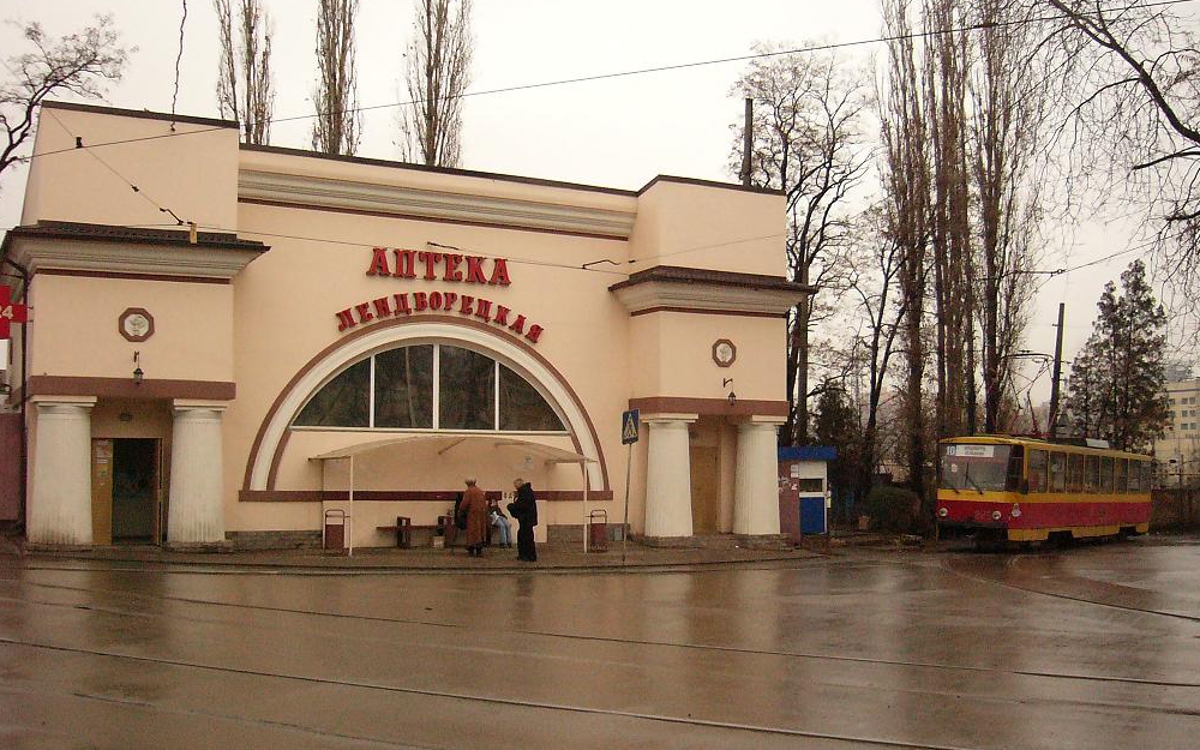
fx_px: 1243
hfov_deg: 51.5
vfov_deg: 33.6
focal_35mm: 38
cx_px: 590
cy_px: 407
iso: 400
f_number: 2.8
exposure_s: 1/800
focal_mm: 5.8
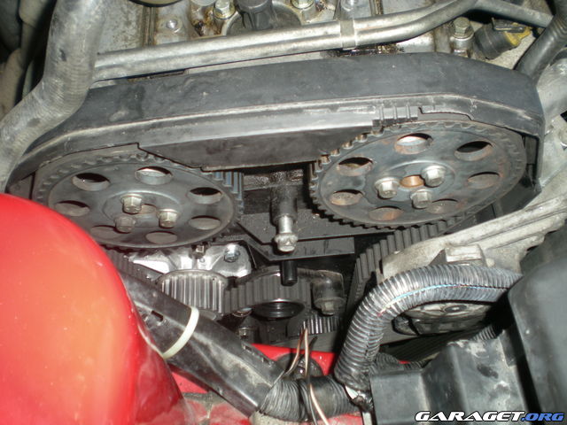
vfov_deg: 37.7
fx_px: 622
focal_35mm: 38
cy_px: 212
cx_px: 284
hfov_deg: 49.0
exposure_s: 1/60
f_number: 3.1
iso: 50
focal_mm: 6.3
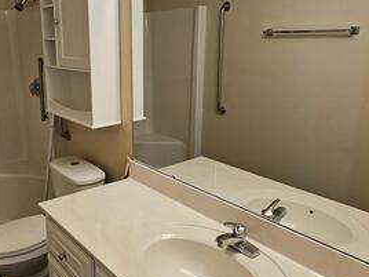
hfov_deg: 57.3
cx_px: 128
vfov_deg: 45.4
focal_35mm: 31
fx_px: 330
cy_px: 142
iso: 200
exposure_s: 1/60
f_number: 2.2
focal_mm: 2.2
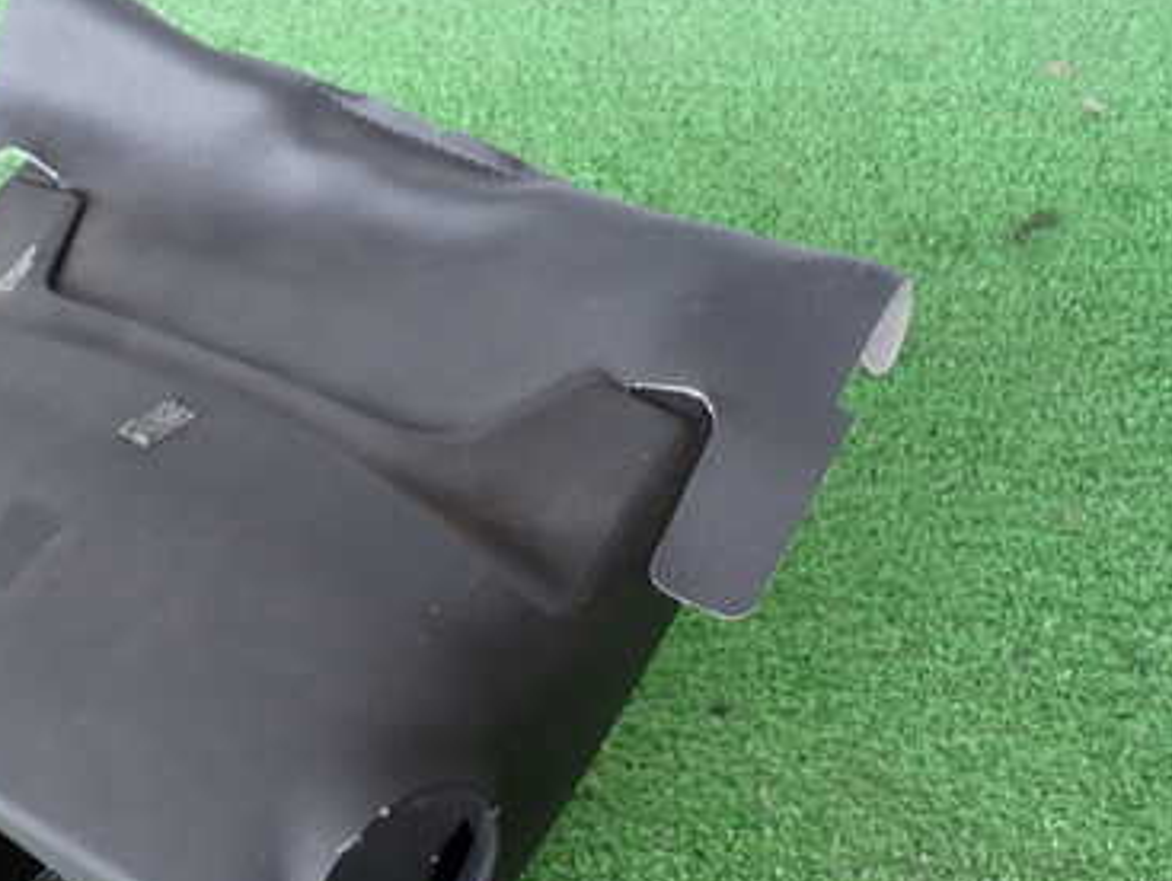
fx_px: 1661
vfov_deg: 29.6
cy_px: 549
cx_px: 252
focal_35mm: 49
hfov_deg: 37.6
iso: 200
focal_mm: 5.4
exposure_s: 1/40
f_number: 2.3
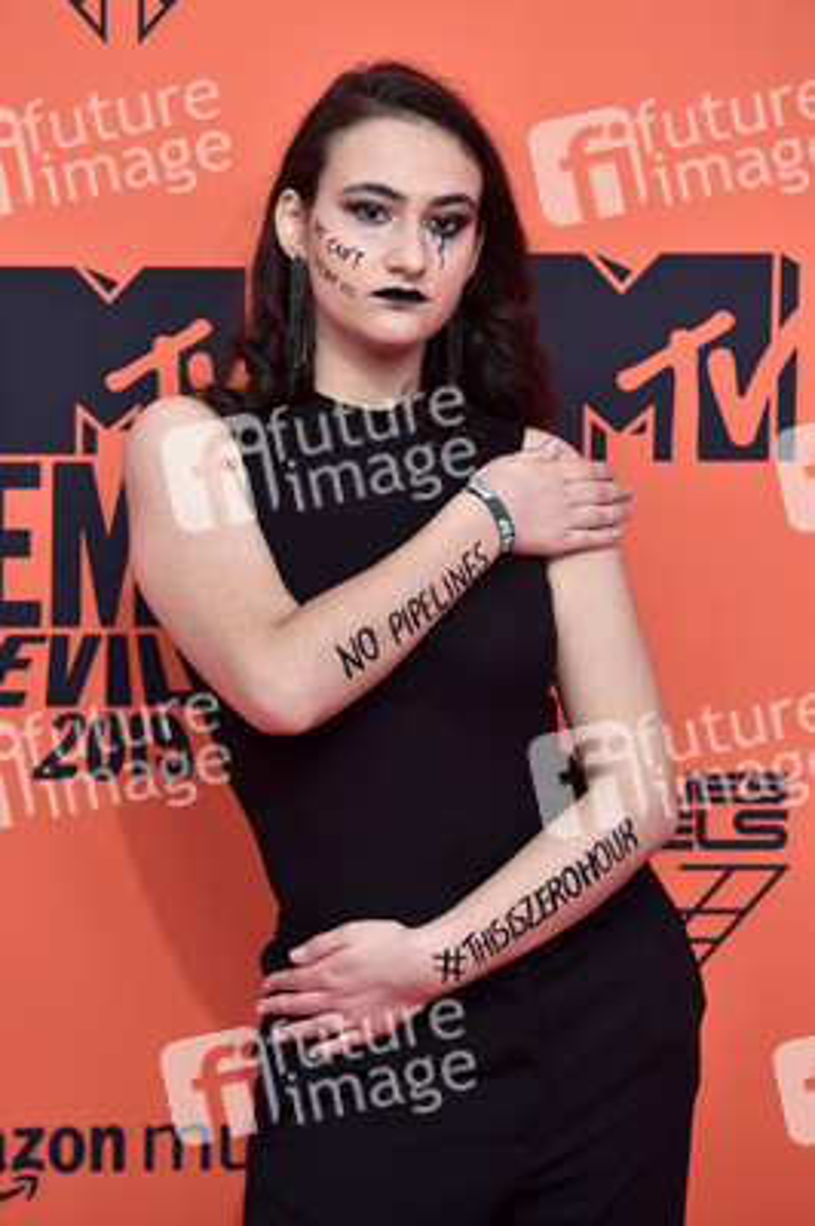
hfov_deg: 8.3
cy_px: 613
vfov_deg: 12.5
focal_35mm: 165
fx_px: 5612
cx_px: 408
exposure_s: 1/250
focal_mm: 165
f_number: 4.5
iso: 1250
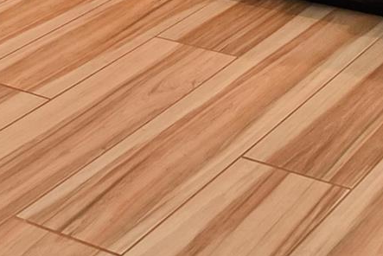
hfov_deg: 20.1
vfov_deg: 11.0
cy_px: -432
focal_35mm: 97
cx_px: 424
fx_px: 1033
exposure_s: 1/60
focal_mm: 14
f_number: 4
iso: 100
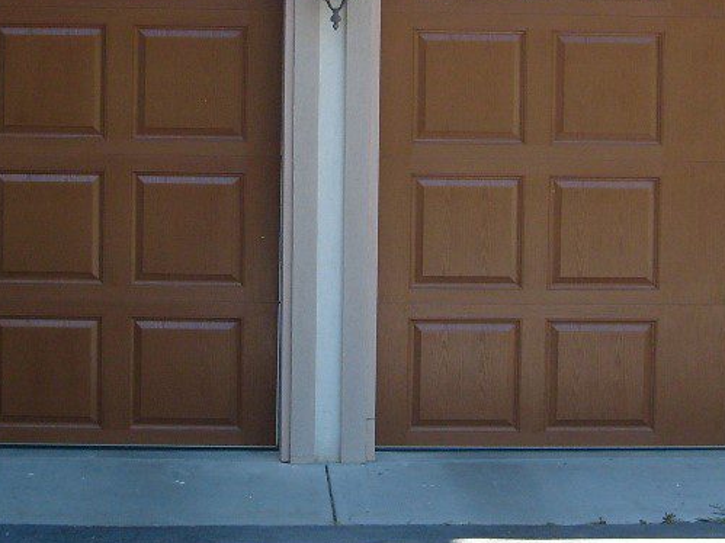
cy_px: 152
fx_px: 2031
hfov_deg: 20.2
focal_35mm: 97
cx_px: 317
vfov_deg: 15.2
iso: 80
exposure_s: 1/250
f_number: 3
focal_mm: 7.2
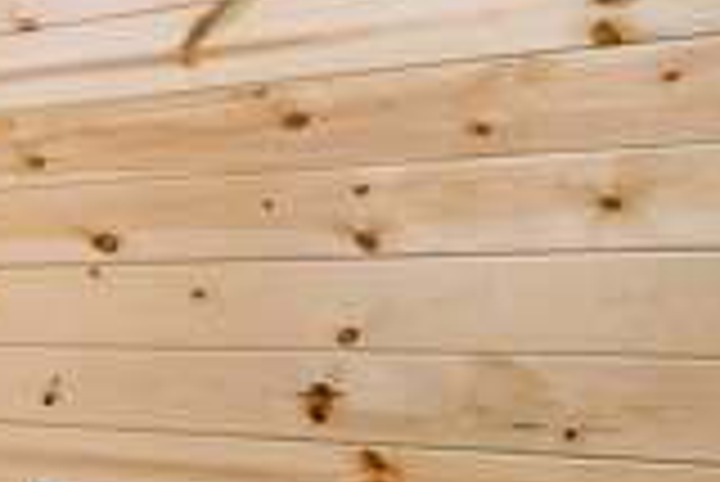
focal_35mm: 67
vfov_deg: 20.2
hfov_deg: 18.9
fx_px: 1341
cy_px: 367
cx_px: -711
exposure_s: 1/1.67
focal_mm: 14
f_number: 9
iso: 250
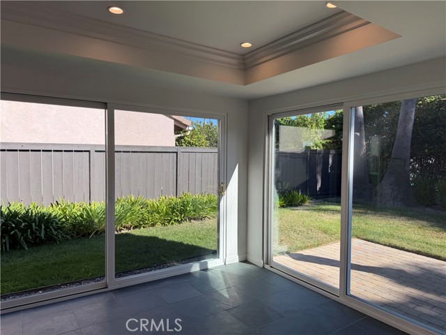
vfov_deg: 56.8
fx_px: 309
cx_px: 223
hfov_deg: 71.6
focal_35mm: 24
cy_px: 168
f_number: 1.78
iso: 80
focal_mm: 6.76
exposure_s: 1/1464
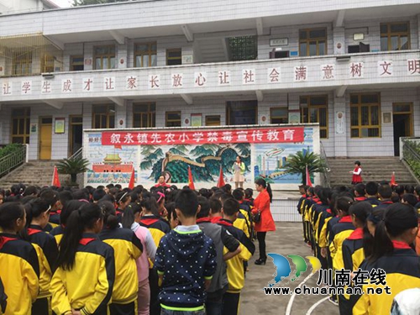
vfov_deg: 48.2
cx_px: 210
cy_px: 158
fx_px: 352
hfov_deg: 61.7
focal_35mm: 29
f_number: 2.2
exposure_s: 1/807
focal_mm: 4.15
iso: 32
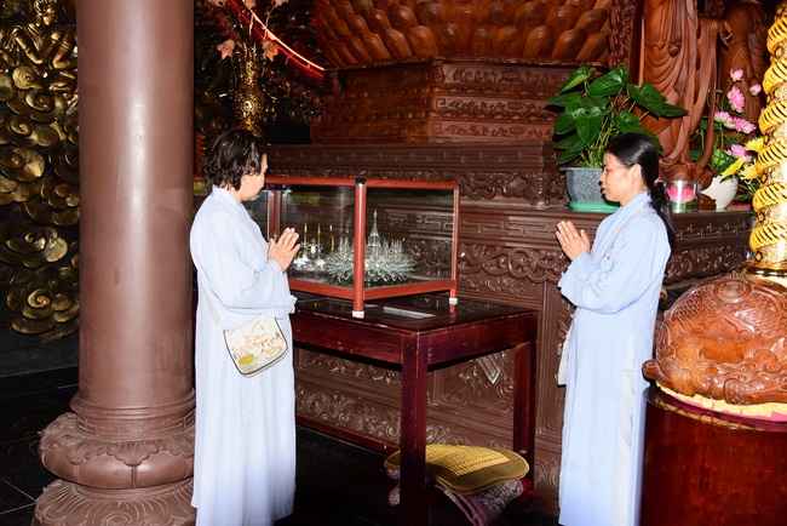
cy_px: 263
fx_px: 765
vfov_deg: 37.9
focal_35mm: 35
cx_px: 394
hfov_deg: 54.4
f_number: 4
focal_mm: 35
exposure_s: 1/160
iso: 400
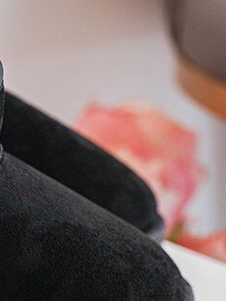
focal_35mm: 122
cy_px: 146
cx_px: -25
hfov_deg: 11.9
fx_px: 1062
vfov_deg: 16.1
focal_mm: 50
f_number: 4
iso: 500
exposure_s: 1/100
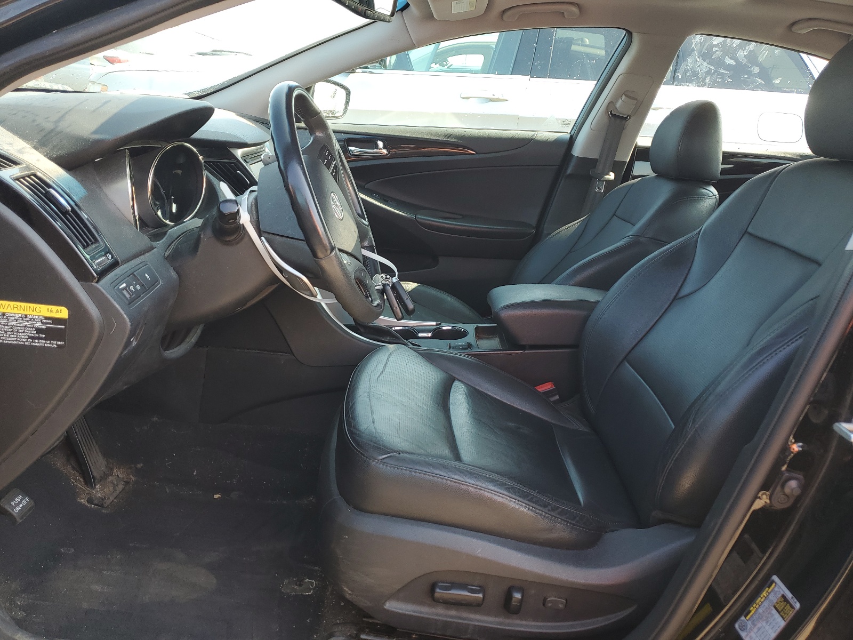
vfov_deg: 53.1
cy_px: 320
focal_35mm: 26
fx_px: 641
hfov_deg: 67.3
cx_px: 426
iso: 50
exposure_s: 1/217
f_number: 1.5
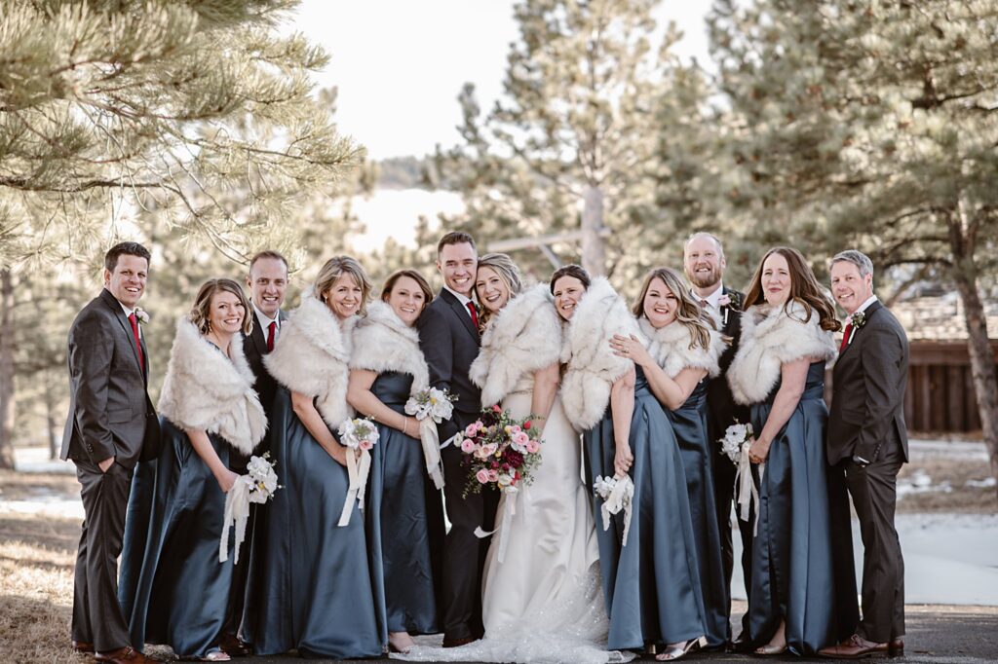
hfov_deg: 23.9
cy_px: 332
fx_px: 2355
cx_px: 499
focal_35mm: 85
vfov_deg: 16.1
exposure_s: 1/400
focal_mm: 85
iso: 200
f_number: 2.5
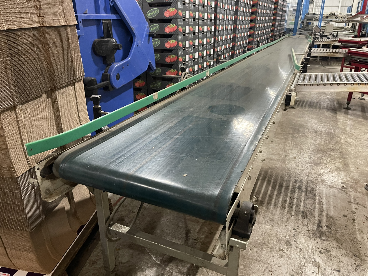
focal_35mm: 25
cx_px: 184
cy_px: 138
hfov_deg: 69.4
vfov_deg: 54.9
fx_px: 266
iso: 500
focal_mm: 5.1
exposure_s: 1/33
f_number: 1.6
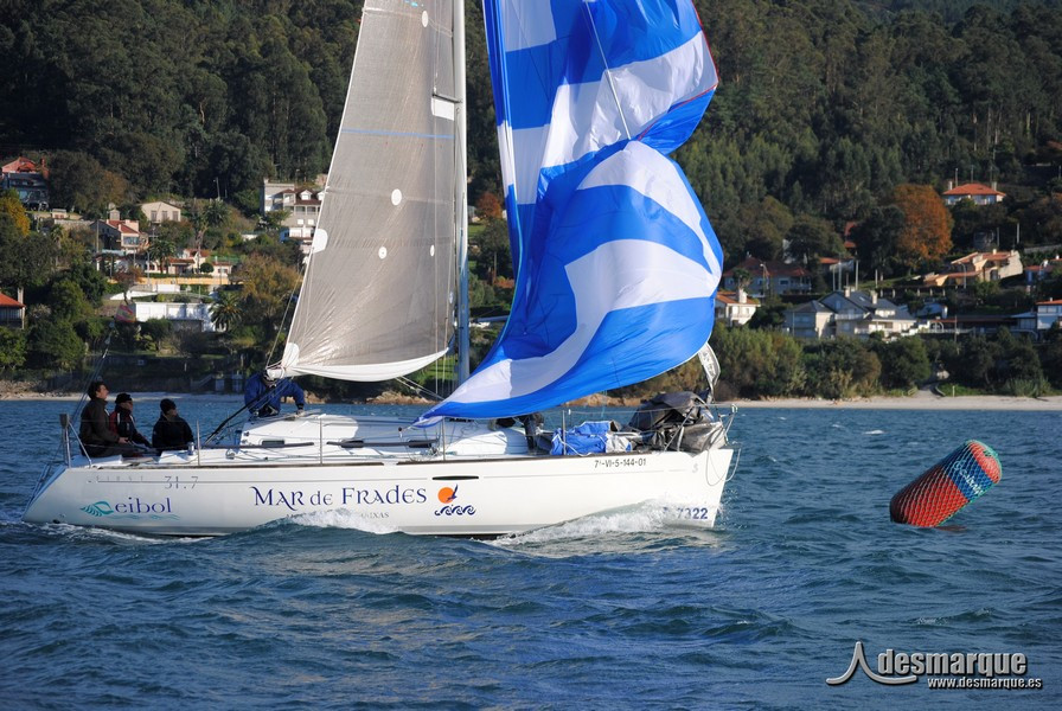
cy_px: 356
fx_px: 3766
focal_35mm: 128
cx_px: 531
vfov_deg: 10.8
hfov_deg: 16.1
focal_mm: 85
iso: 100
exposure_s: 1/500
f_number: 5.6
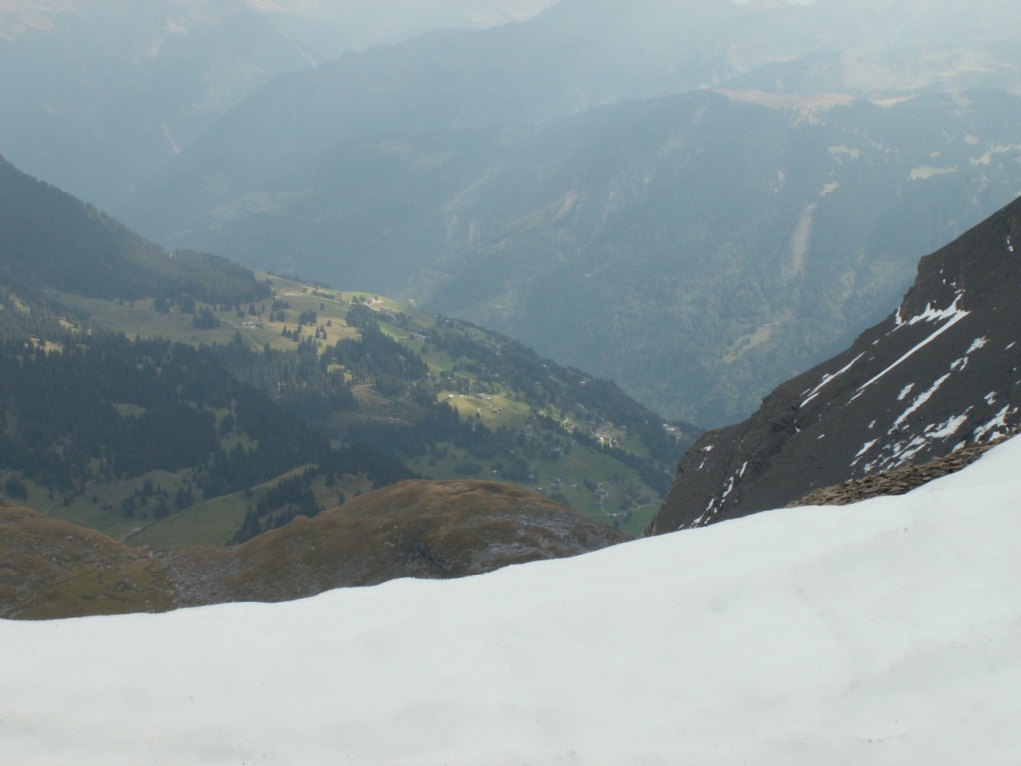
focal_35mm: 66
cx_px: 510
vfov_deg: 22.3
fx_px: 1947
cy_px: 383
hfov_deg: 29.4
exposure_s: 1/80
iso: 50
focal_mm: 11.06
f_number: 8
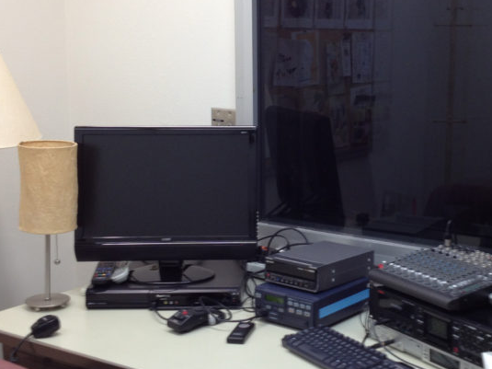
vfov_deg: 21.9
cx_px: 328
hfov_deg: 28.8
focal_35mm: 67
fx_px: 952
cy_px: 179
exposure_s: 1/24
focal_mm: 4.28
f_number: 2.4
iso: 50
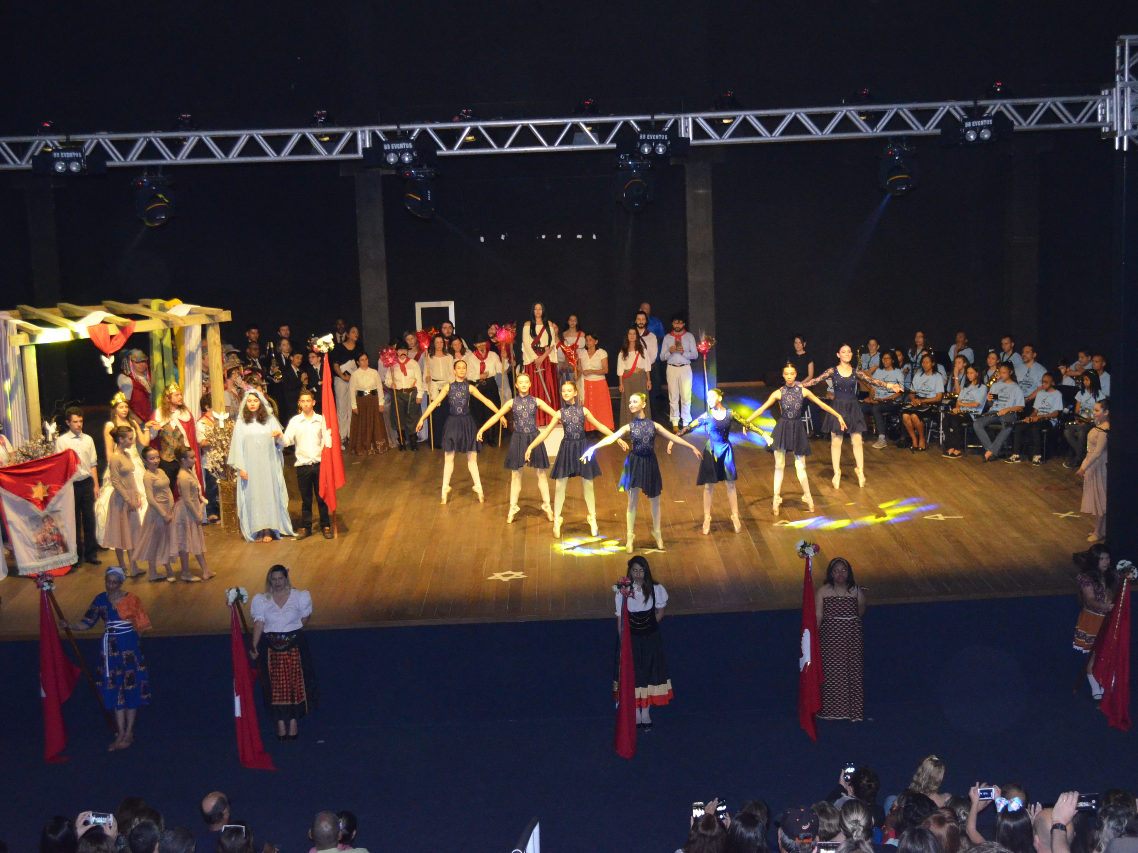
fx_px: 1742
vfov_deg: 27.5
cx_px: 581
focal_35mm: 53
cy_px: 422
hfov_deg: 36.2
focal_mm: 32
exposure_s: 1/60
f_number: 4.8
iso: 3200
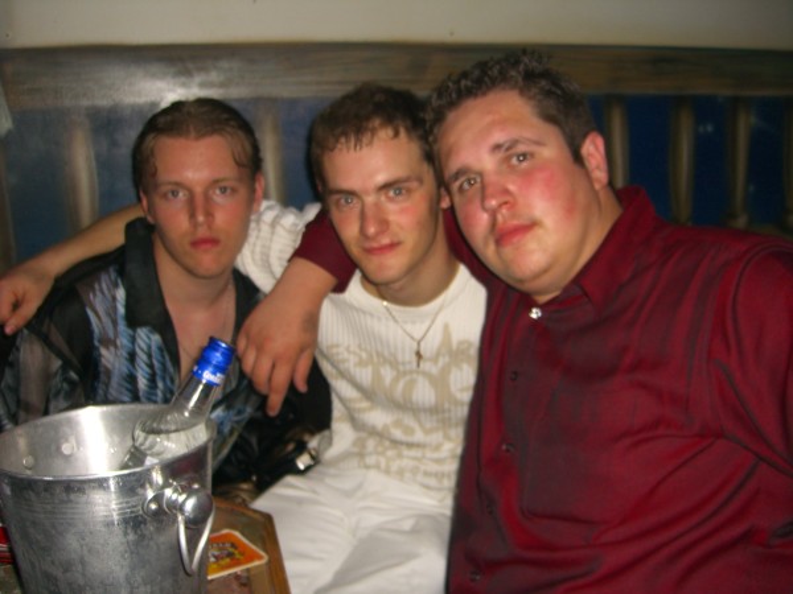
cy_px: 297
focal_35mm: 38
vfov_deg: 37.7
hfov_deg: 49.0
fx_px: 871
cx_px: 396
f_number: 2.8
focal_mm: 7.9
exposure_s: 1/60
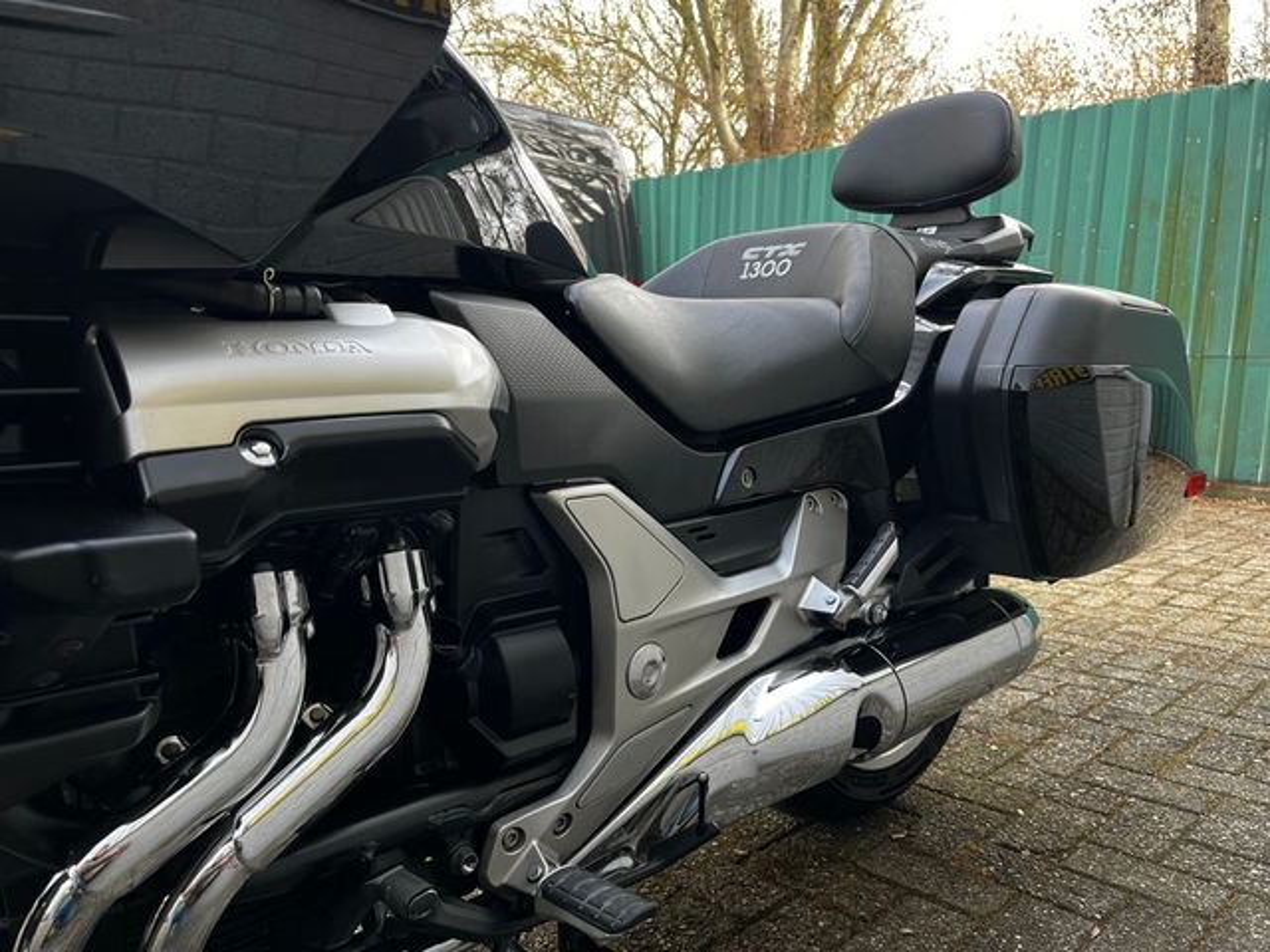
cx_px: 635
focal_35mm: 26
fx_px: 954
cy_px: 476
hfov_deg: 67.3
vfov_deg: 53.1
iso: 64
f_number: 1.6
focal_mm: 5.1
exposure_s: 1/122
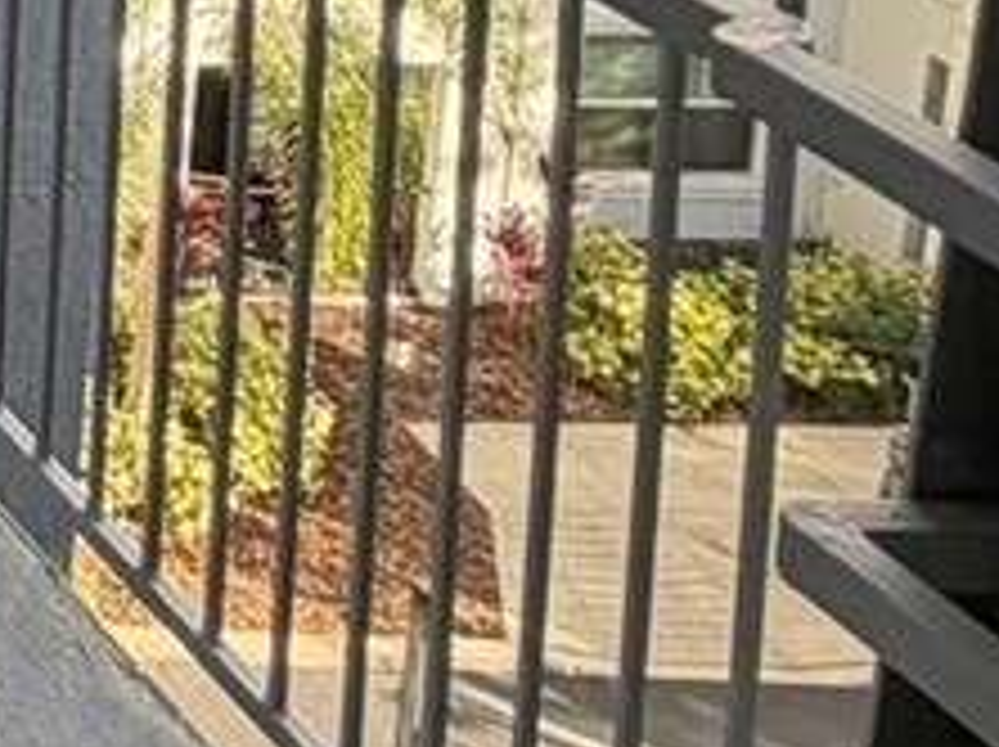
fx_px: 2912
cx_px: -1431
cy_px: -774
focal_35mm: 101
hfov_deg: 13.7
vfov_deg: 12.7
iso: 50
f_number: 2.2
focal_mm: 2.22
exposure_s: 1/221
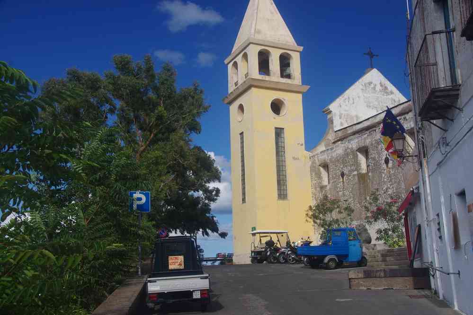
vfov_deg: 33.1
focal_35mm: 40
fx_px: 530
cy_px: 158
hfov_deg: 48.1
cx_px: 236
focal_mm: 26.9
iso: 200
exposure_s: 1/125
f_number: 11
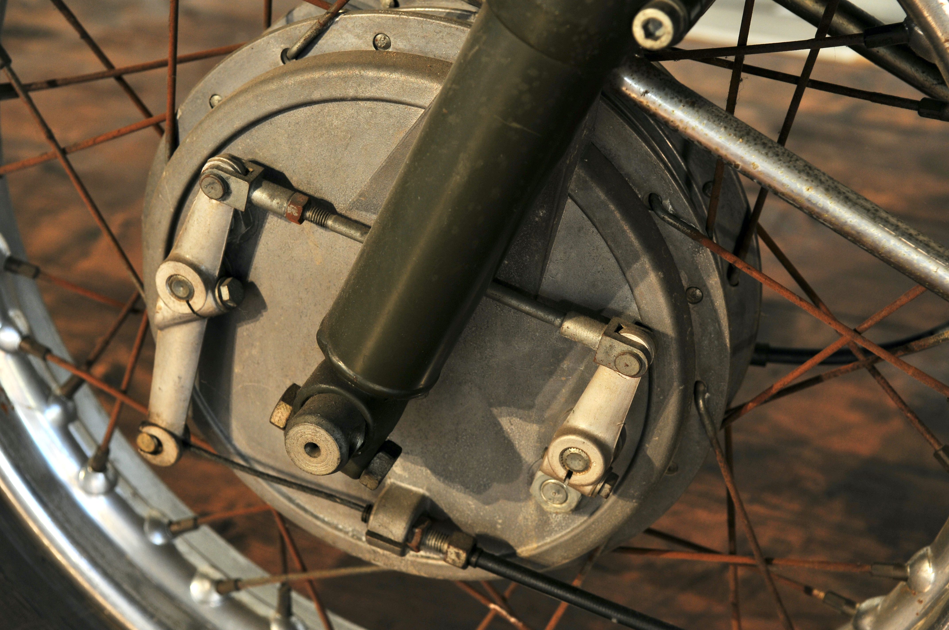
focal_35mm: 66
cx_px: 474
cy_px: 315
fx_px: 1738
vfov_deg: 20.6
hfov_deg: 30.5
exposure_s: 1/2
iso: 200
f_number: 6.3
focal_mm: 44
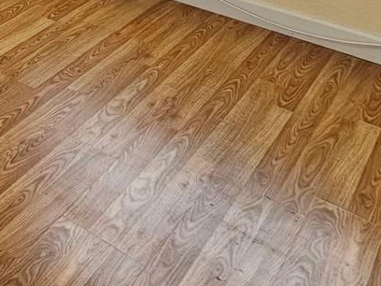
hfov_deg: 22.0
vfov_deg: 19.1
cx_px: -311
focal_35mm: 51
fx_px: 561
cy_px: -267
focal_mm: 2.2
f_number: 2.2
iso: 100
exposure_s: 1/60
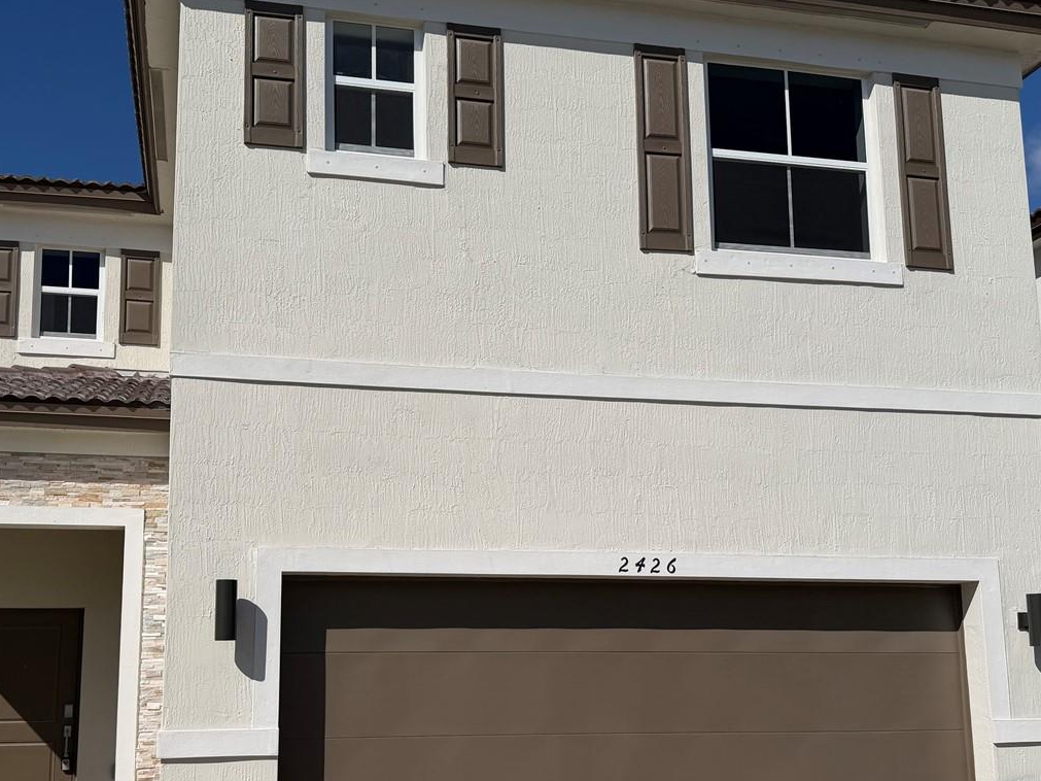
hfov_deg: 48.8
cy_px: 501
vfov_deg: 37.4
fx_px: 1143
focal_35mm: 38
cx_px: 448
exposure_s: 1/14286
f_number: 1.78
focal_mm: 6.76
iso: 80
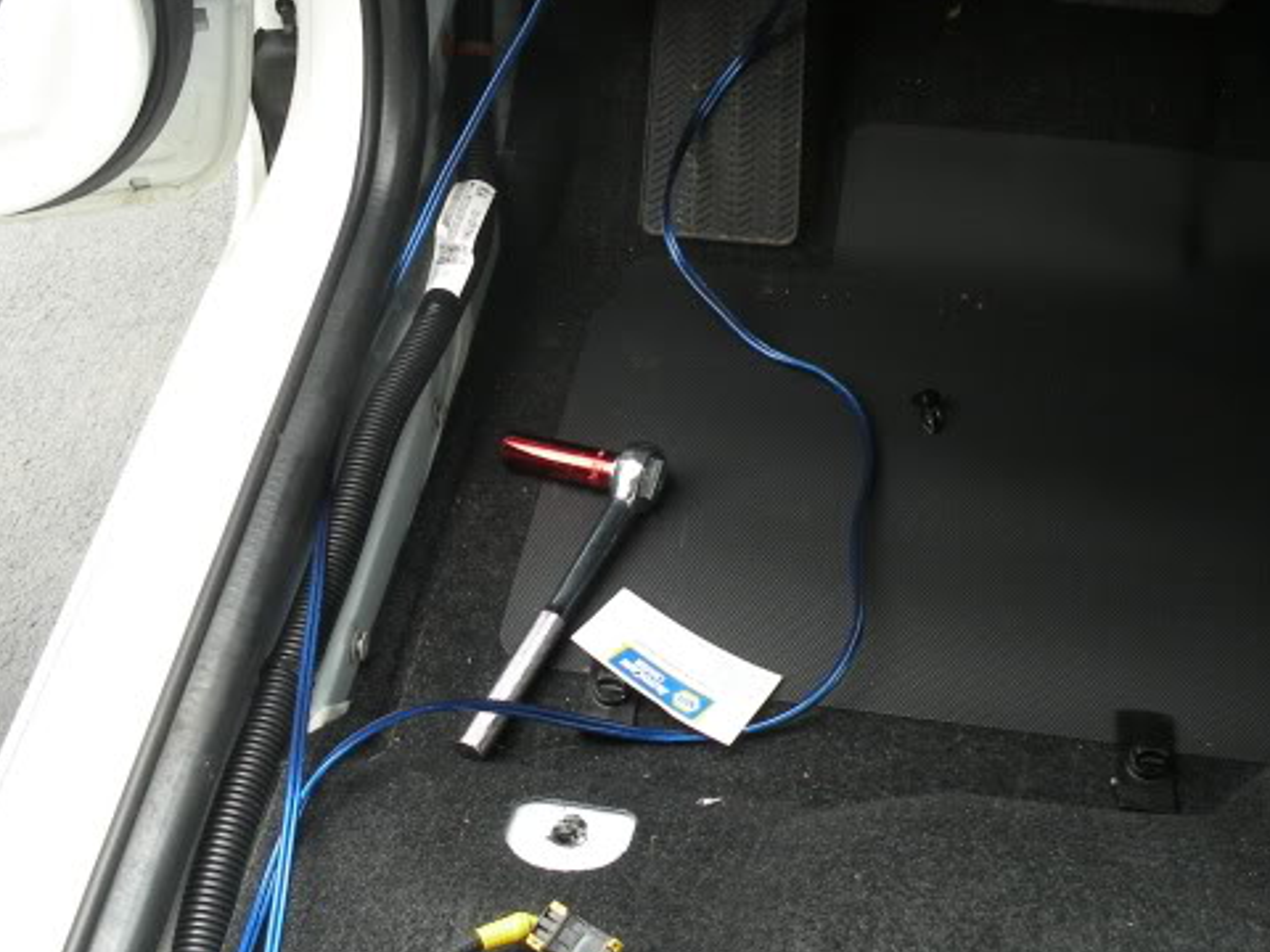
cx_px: 495
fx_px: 1651
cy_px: 489
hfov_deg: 41.8
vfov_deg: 32.2
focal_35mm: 45
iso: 64
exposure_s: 1/76.8
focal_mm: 4.7
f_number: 3.2
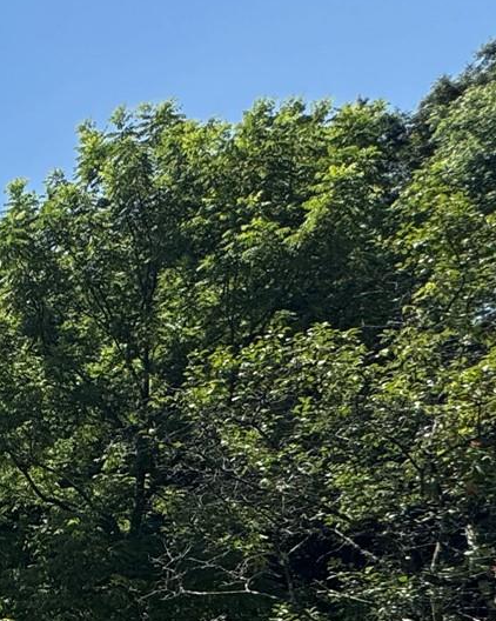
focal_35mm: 53
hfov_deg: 18.6
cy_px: 646
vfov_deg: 32.1
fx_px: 973
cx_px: -491
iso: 40
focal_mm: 2.22
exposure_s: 1/1880
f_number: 2.2
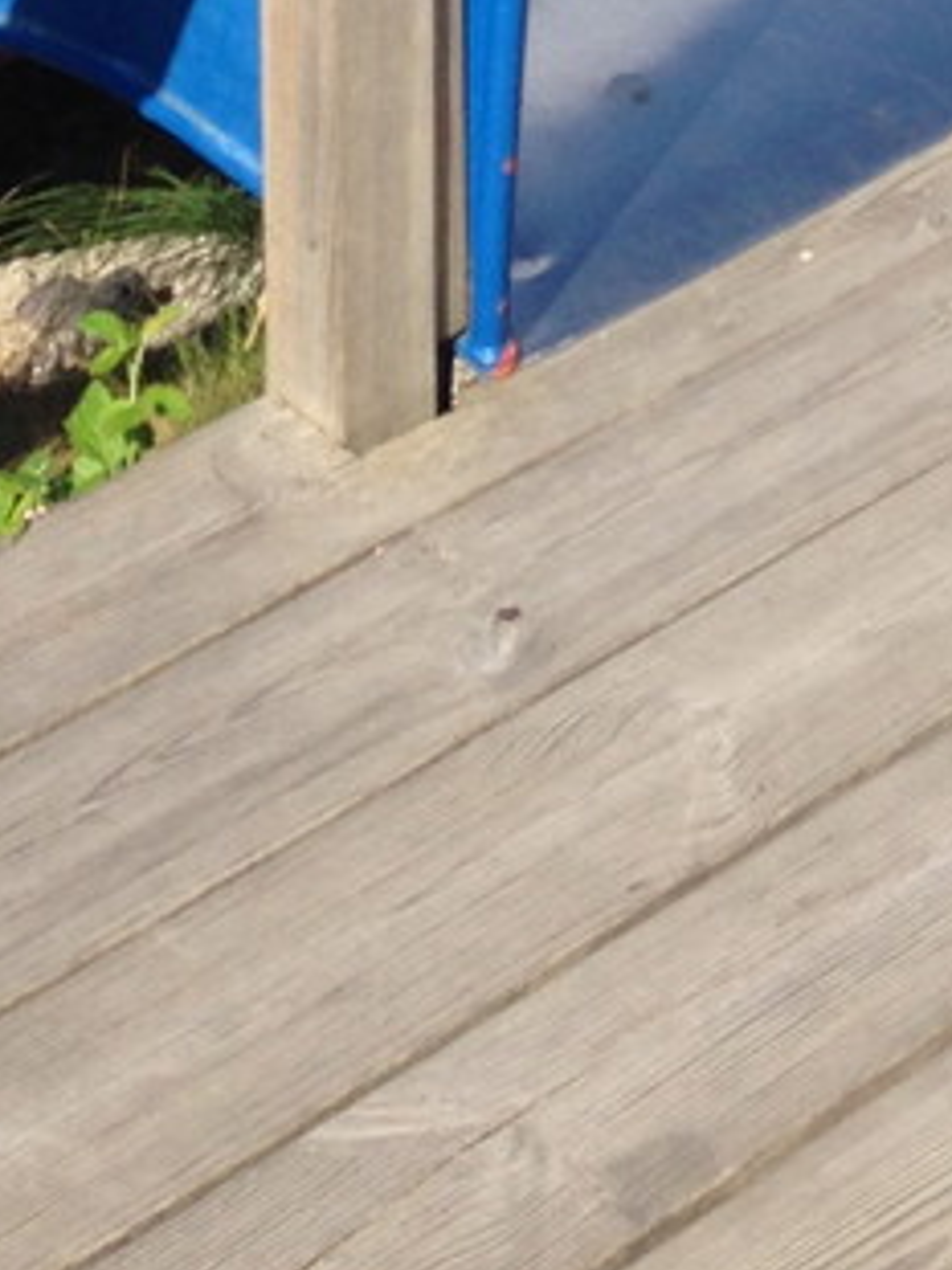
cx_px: 584
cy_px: -1327
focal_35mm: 136
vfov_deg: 12.6
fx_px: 4990
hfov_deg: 10.9
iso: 50
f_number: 2.4
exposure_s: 1/1261
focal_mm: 4.12
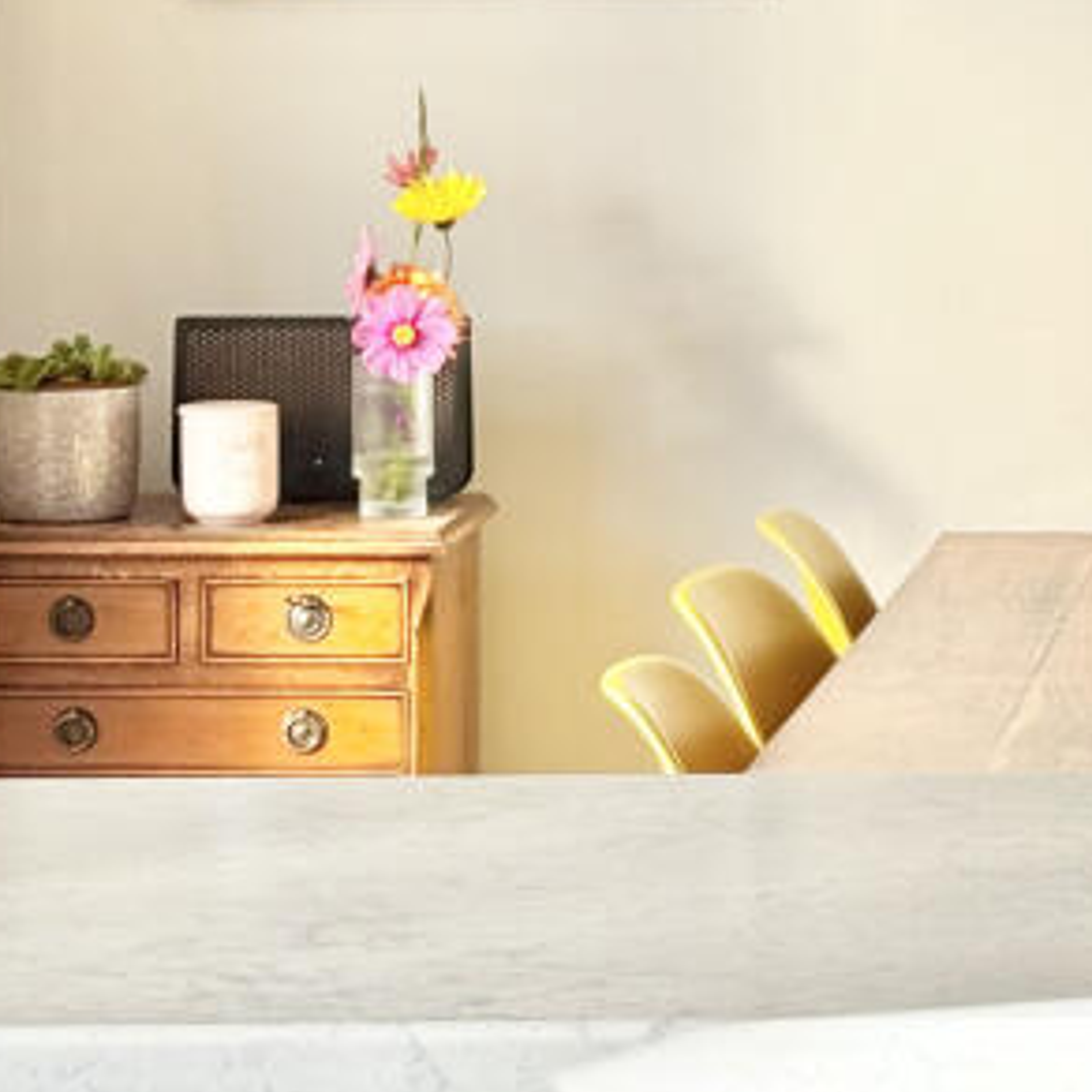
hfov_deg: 11.5
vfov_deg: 11.7
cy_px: 254
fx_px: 5318
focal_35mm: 149
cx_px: 1234
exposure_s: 1/420
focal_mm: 6.76
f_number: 1.78
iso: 64
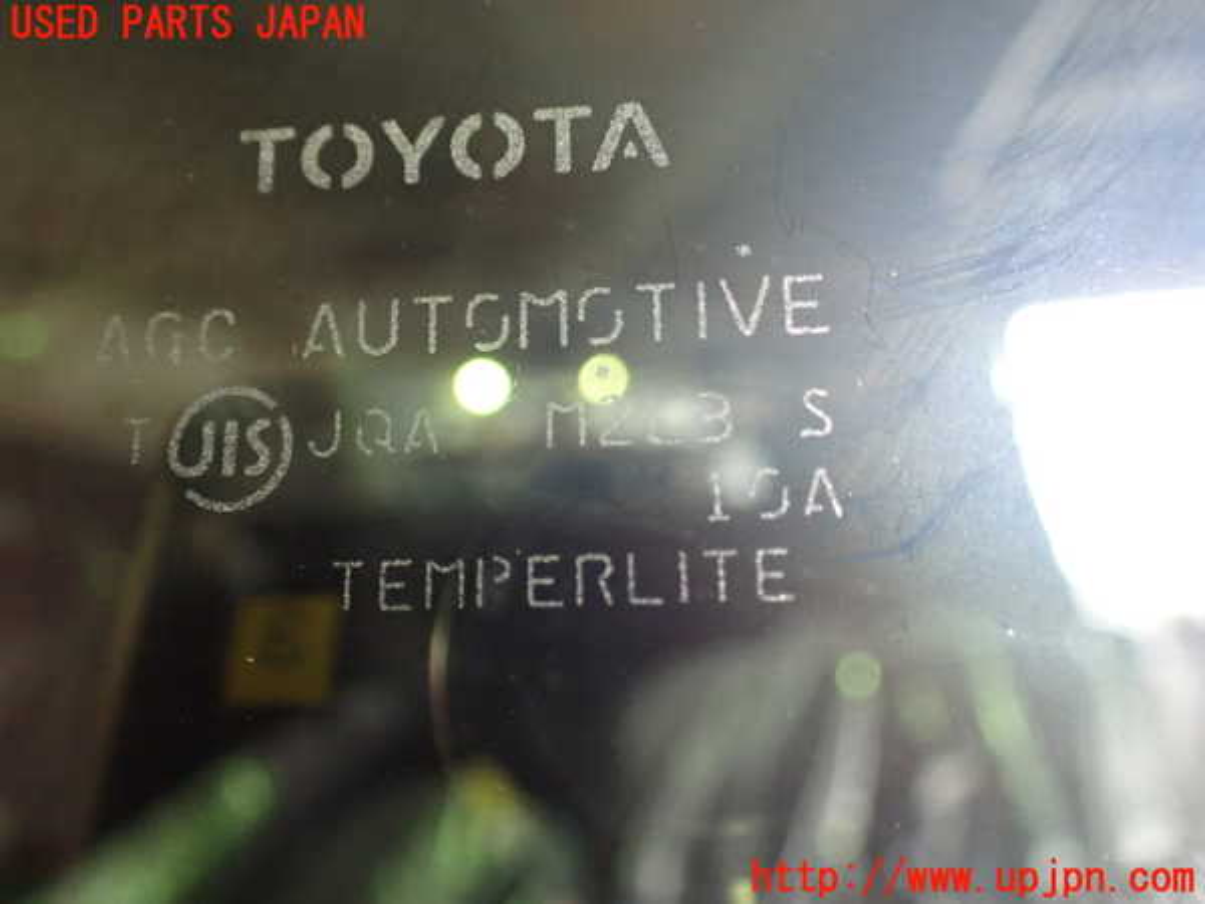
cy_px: 452
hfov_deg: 60.0
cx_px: 602
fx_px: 1044
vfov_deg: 46.8
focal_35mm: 30
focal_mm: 5.4
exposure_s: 1/40
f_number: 2.3
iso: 800
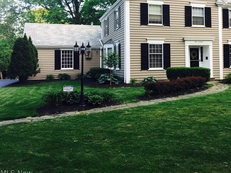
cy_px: 53
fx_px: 280
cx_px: 166
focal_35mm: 42
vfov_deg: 33.9
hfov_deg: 43.7
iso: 32
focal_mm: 4.15
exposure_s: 1/60
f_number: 2.2
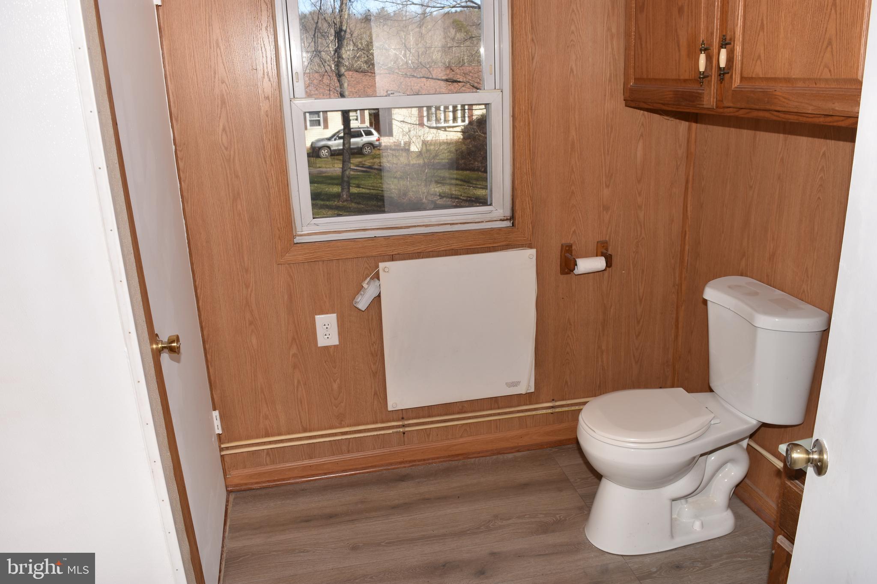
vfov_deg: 47.9
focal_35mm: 27
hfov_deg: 67.4
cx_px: 438
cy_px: 292
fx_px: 658
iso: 100
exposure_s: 1/250
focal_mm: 18
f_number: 6.3
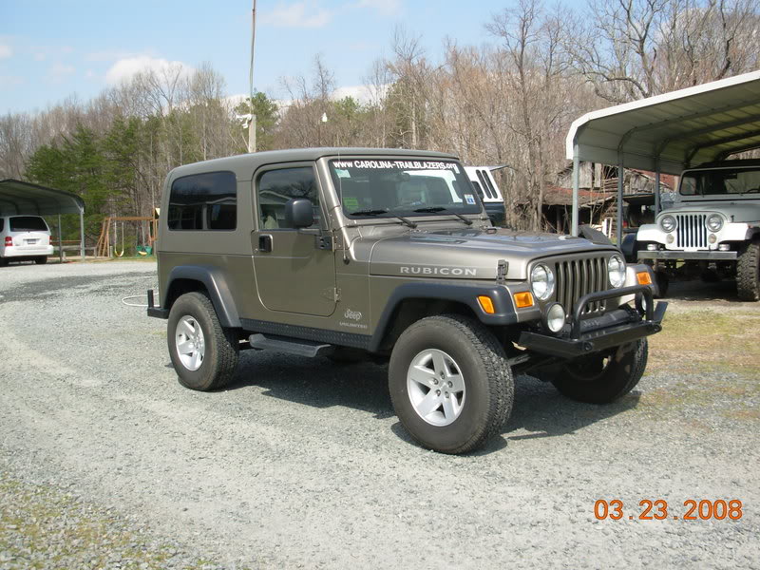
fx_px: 834
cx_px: 380
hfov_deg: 49.0
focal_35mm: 38
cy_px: 285
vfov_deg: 37.7
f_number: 2.9
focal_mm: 6.3
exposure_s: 1/837
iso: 50
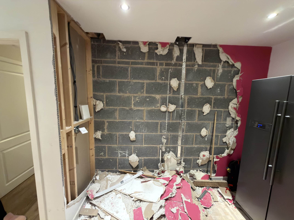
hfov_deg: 102.1
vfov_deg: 85.7
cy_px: 110
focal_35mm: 14
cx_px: 147
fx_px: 119
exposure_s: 1/20
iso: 320
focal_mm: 2.22
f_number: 2.2
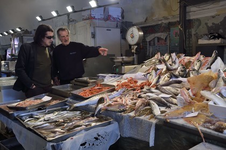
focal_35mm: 36
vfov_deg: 36.9
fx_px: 226
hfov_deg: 53.1
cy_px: 75
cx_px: 113
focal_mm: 36
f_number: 5
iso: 800
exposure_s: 1/100
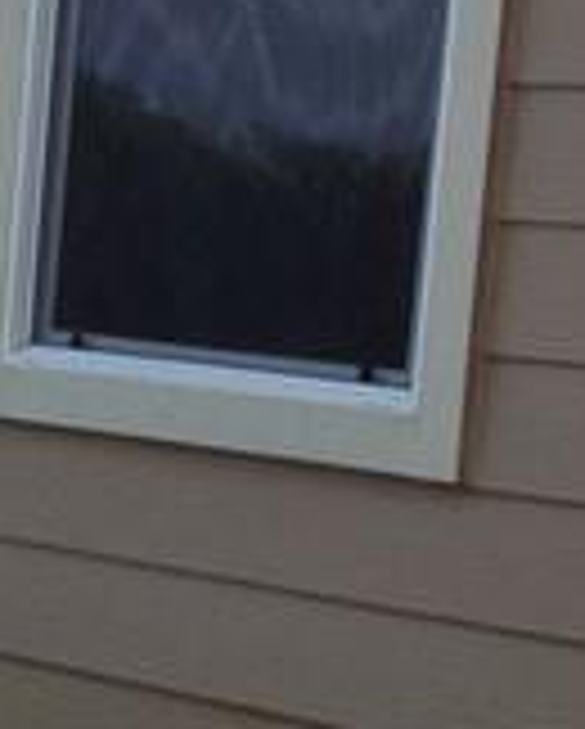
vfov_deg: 8.9
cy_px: 549
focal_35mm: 216
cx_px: -508
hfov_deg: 7.0
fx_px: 4666
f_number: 2.4
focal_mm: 4.28
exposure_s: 1/1314
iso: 50
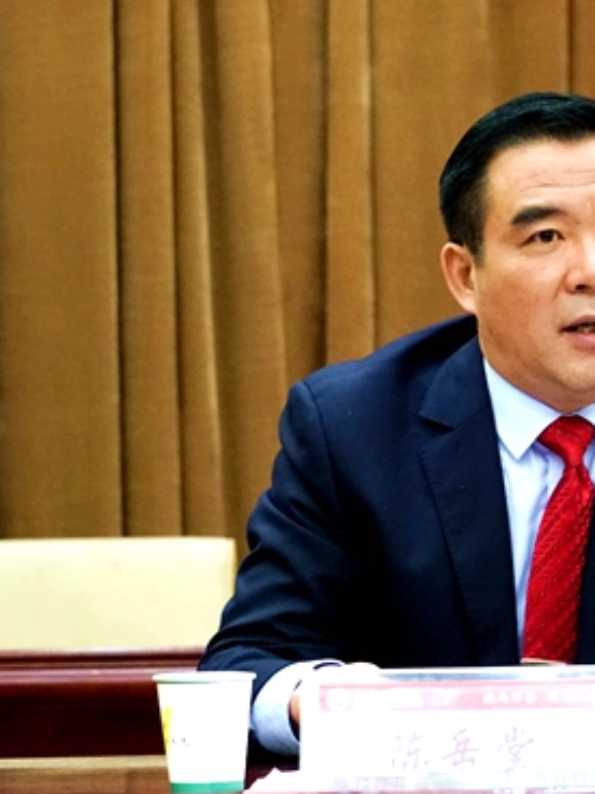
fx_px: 2406
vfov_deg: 18.7
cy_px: 393
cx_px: 517
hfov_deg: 14.0
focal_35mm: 105
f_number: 5.6
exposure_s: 1/100
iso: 6400
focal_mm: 67
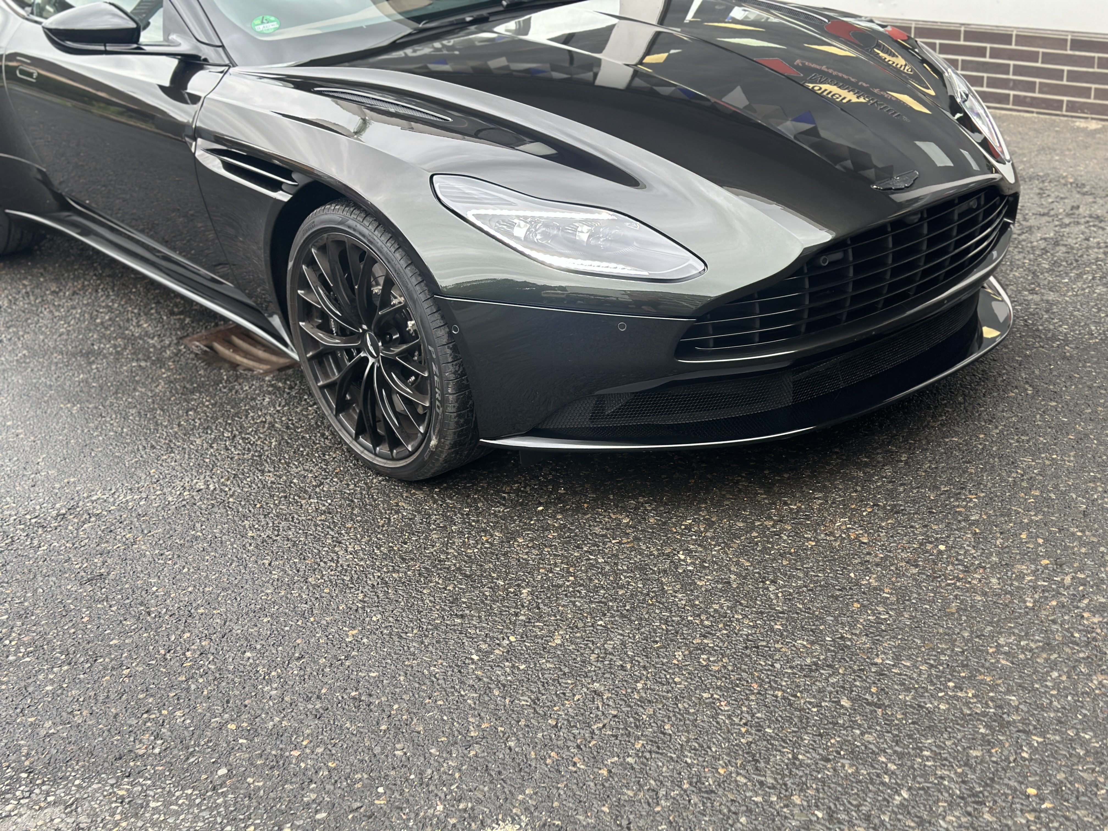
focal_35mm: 48
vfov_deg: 30.3
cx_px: 554
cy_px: 416
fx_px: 1536
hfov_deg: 39.7
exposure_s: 1/268
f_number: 1.78
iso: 80
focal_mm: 6.86
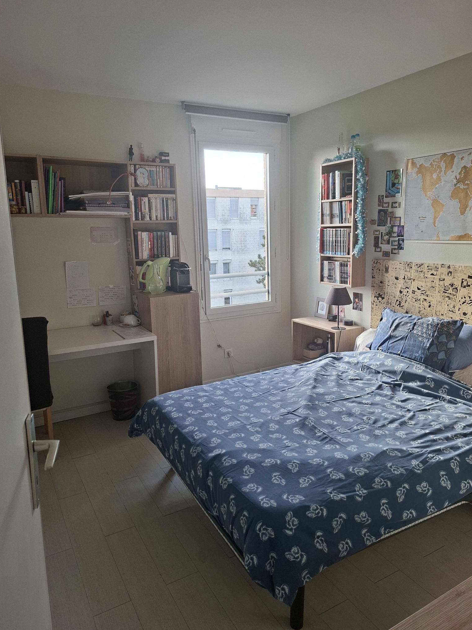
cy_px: 304
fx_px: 436
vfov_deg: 71.6
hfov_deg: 56.8
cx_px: 243
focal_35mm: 24
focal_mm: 5.54
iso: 50
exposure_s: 1/131
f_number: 1.8
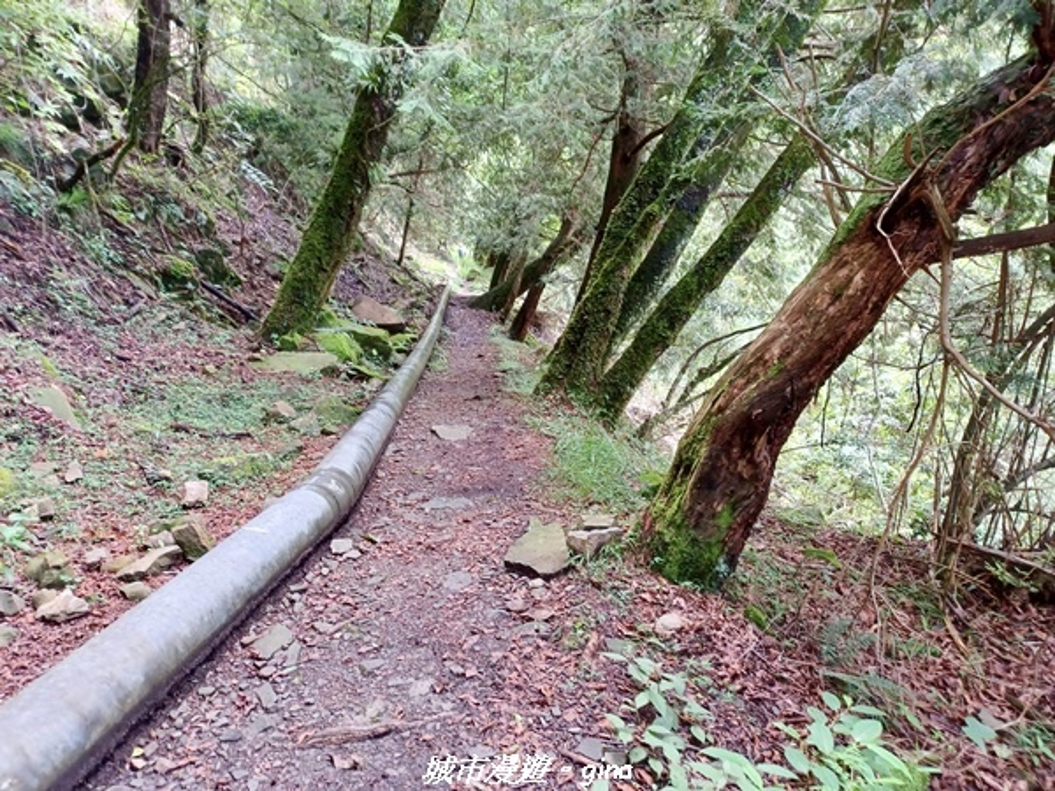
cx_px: 528
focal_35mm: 25
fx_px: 762
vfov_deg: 54.9
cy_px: 396
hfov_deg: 69.4
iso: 250
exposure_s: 1/30
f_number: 1.8
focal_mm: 4.6
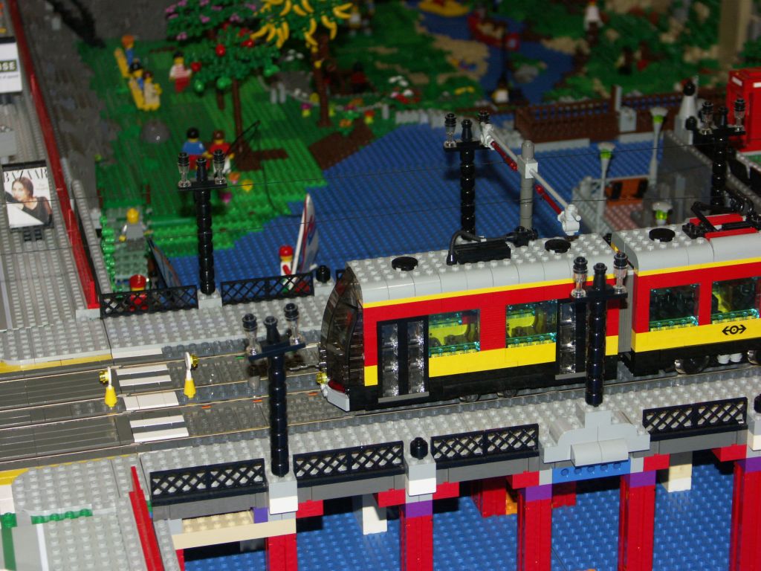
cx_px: 380
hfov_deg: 22.3
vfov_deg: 16.8
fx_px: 1935
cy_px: 286
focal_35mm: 88
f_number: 3.5
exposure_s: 1/80
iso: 200
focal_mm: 22.43
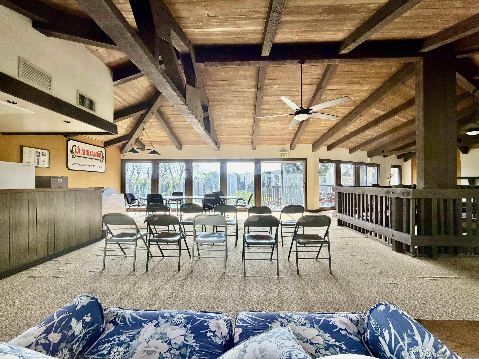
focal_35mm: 14
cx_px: 240
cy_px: 180
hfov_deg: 102.1
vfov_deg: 85.7
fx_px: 194
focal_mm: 2.22
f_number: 2.2
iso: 320
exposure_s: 1/95
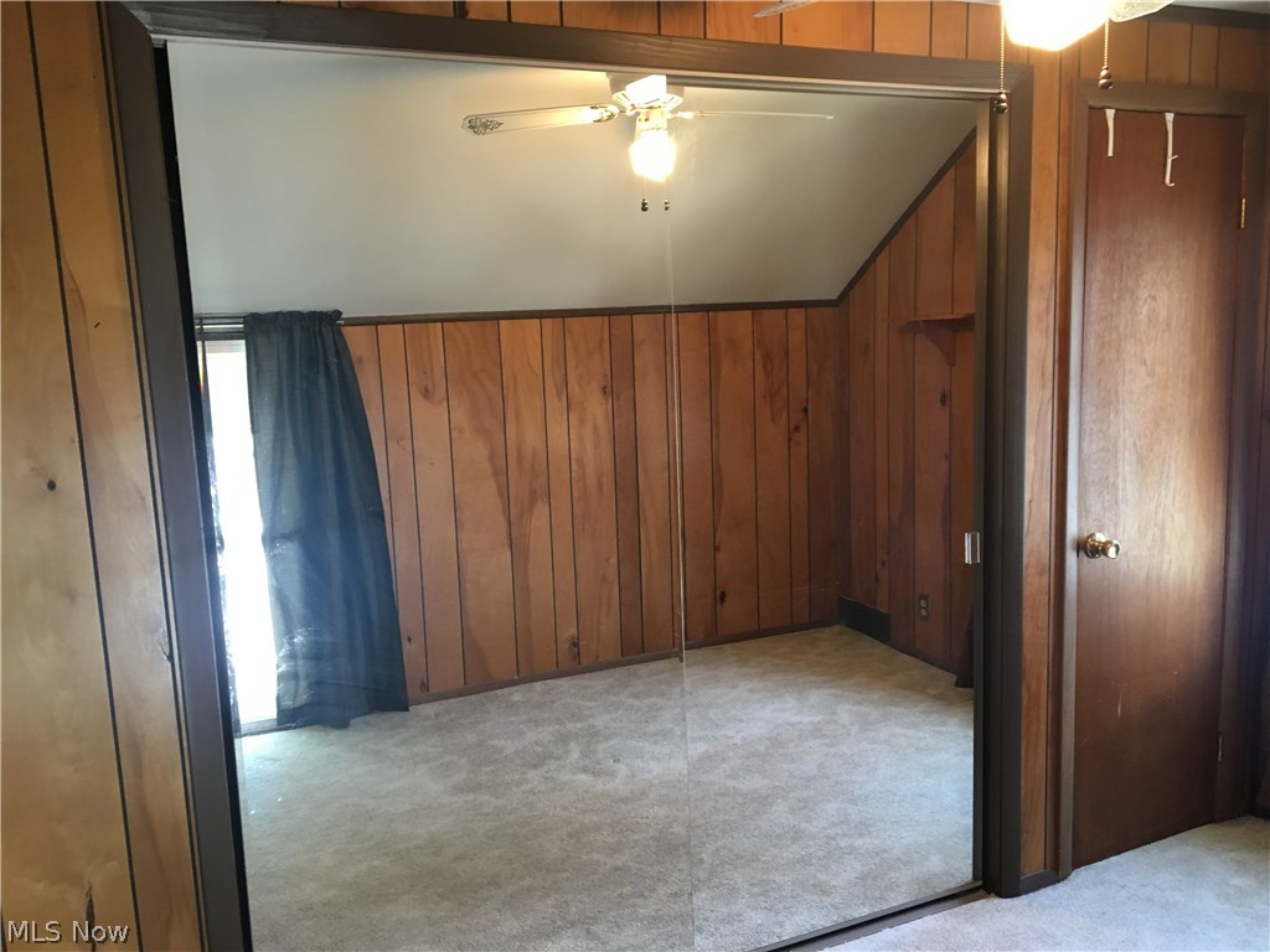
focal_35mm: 29
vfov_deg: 48.2
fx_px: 1064
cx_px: 635
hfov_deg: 61.7
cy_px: 476
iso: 100
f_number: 2.2
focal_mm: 4.15
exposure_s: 1/30
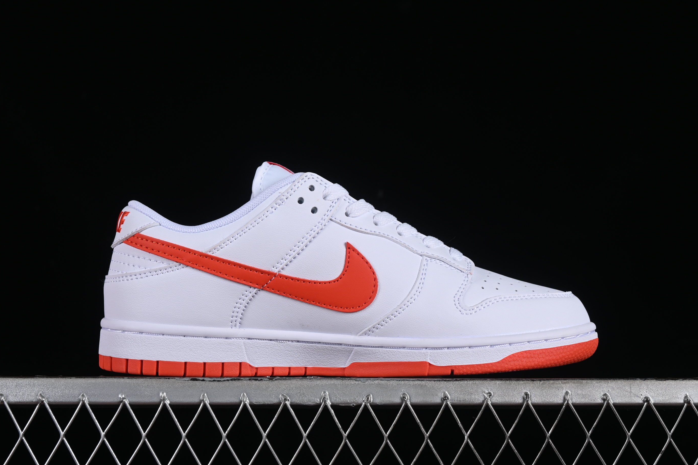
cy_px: 233
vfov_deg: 18.0
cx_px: 347
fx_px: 1474
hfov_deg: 26.6
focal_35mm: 76
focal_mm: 50
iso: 160
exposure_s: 1/125
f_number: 8
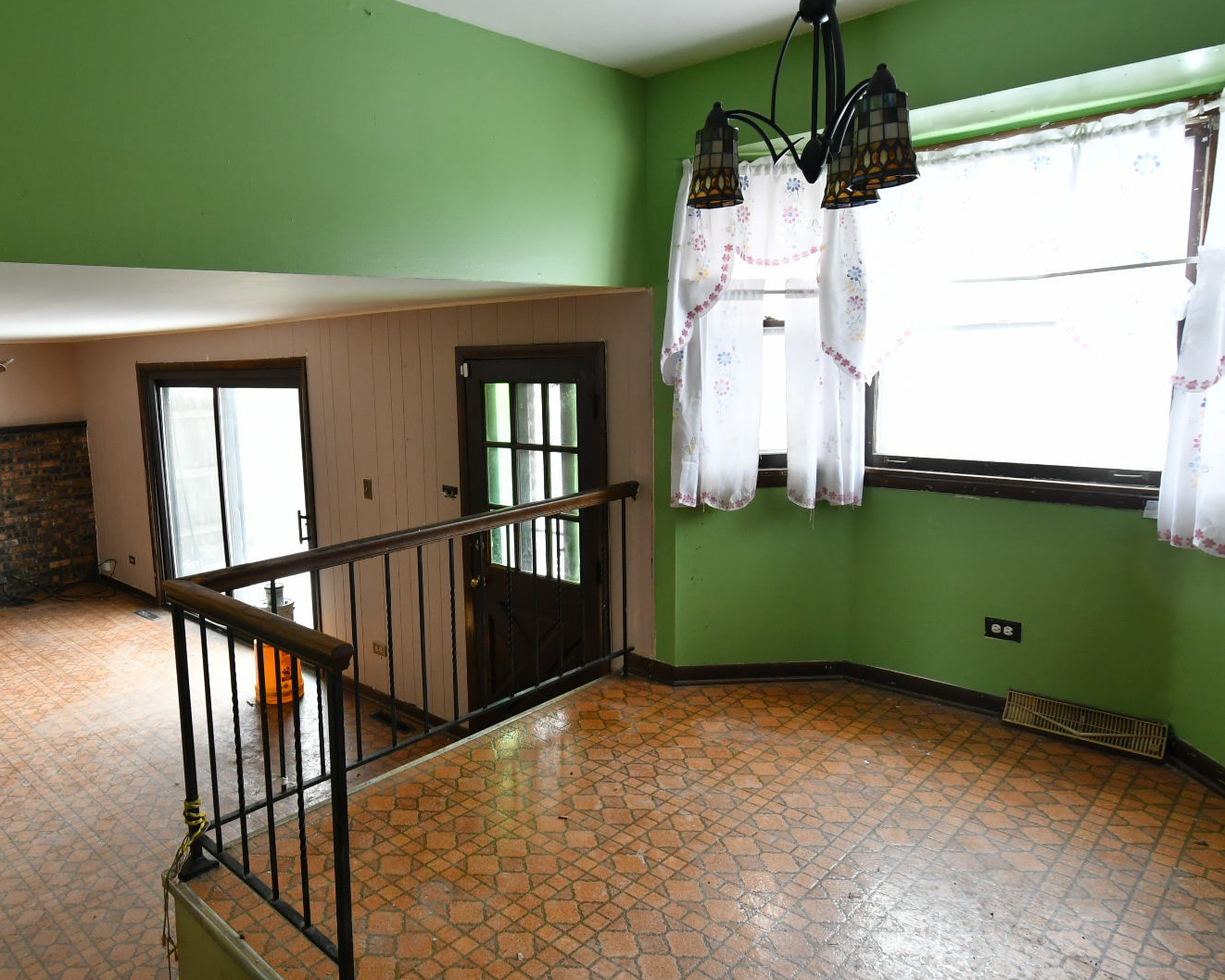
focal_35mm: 23
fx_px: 834
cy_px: 487
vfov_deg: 60.9
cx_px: 475
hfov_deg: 71.6
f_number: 6.3
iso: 1000
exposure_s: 1/40
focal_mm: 10
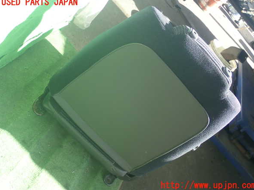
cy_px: 94
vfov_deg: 29.1
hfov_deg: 38.2
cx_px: 129
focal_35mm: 50
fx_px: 367
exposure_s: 1/100
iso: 160
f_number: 3.2
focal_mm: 8.99
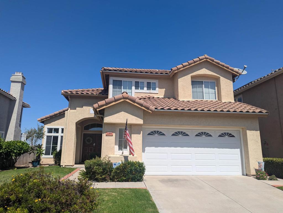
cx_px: 142
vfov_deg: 56.9
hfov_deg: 71.5
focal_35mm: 24
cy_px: 106
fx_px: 196
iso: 42
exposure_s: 1/2571
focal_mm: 6.81
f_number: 1.85
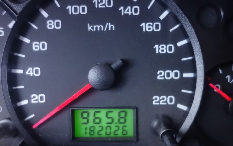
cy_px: 78
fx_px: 191
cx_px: 115
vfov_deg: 41.8
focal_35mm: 30
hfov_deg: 62.9
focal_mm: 10.4
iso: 2000
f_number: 1.8
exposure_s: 1/30
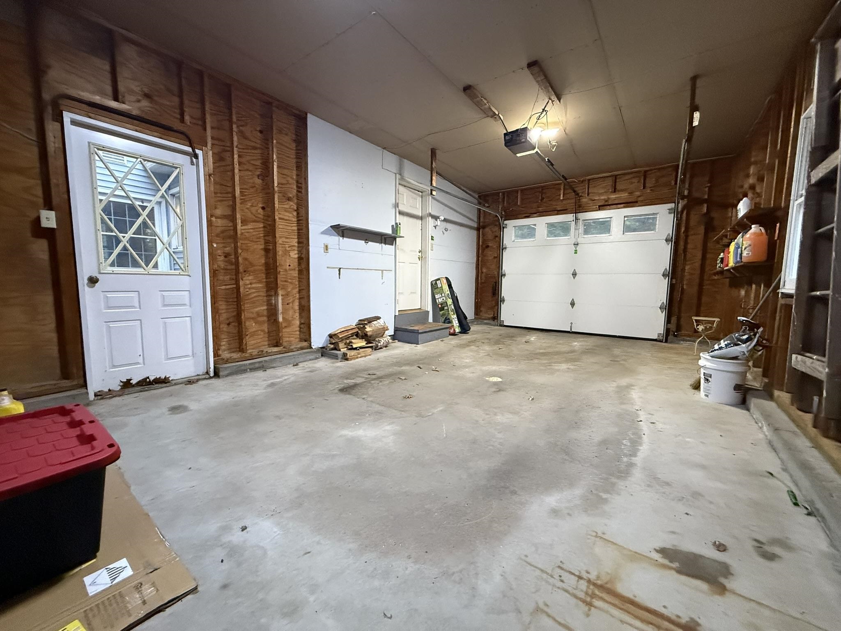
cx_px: 420
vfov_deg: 85.7
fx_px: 340
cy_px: 316
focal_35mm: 14
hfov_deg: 102.1
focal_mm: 2.22
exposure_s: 1/60
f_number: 2.2
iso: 640
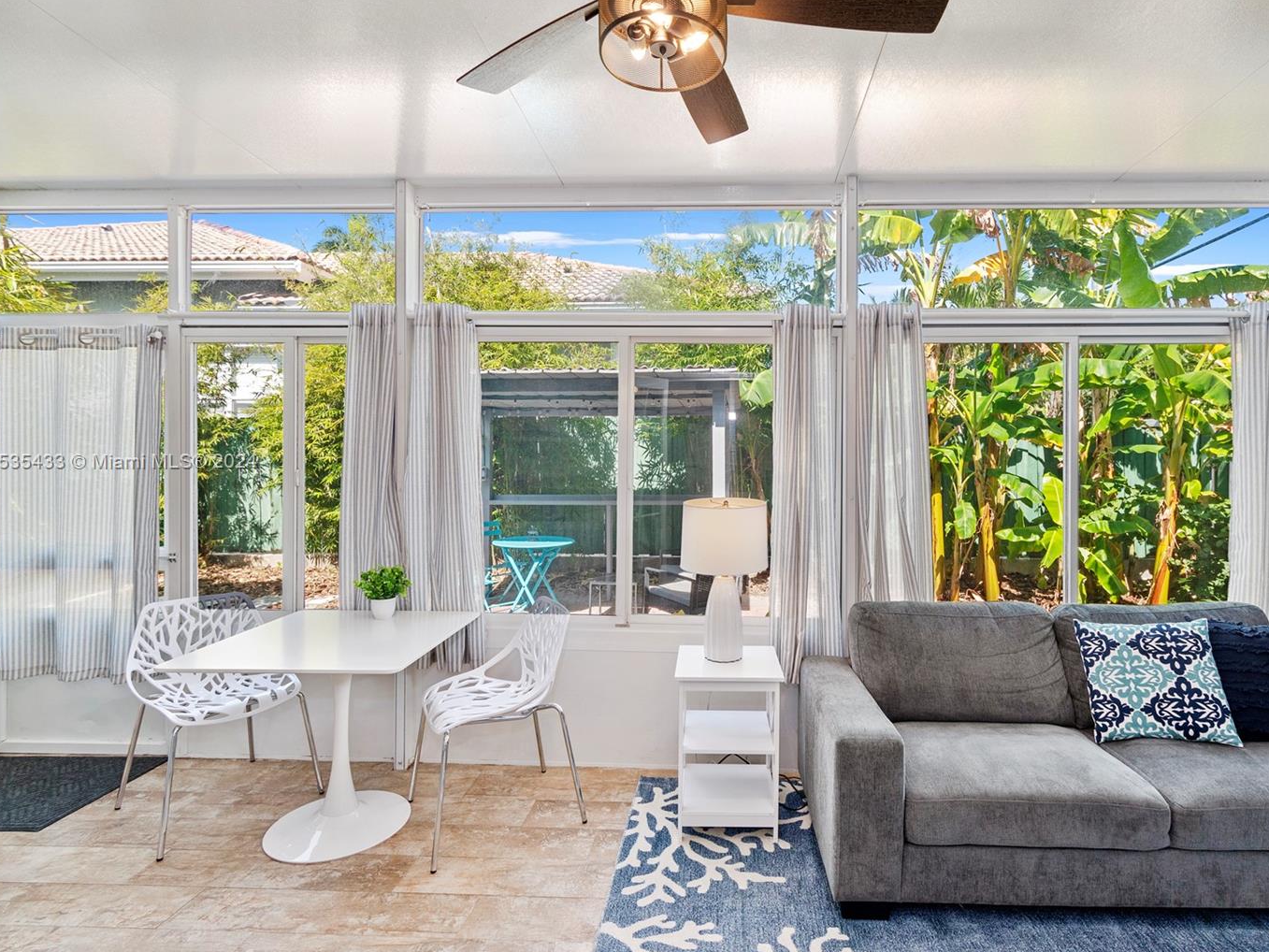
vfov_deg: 74.7
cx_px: 706
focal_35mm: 17
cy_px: 463
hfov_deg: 90.7
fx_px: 623
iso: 100
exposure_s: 1/4
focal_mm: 10
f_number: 8
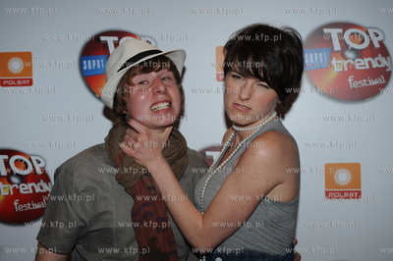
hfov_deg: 32.4
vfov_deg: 21.9
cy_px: 130
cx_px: 196
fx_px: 676
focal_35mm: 62
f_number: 5.6
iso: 400
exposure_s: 1/160
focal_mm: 62
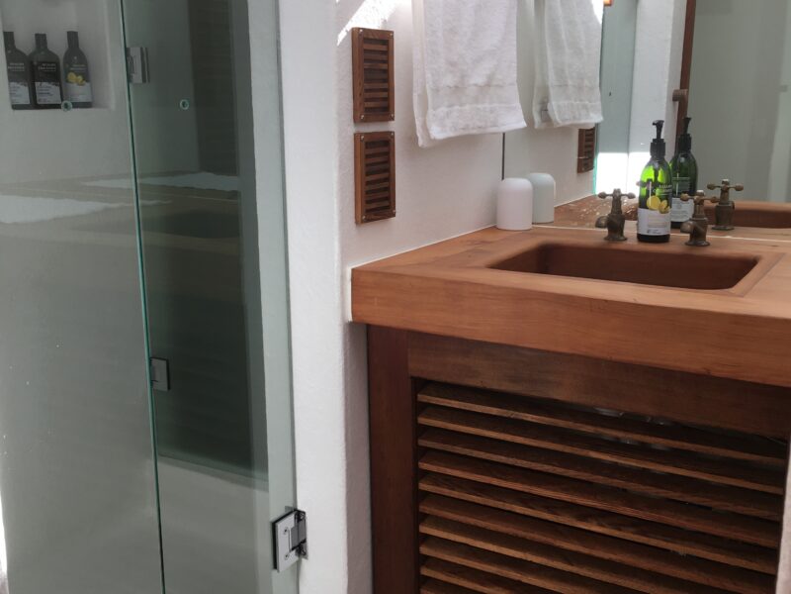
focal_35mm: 29
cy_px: 297
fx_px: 663
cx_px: 396
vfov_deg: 48.2
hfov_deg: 61.7
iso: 25
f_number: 2.2
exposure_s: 1/100
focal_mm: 4.15
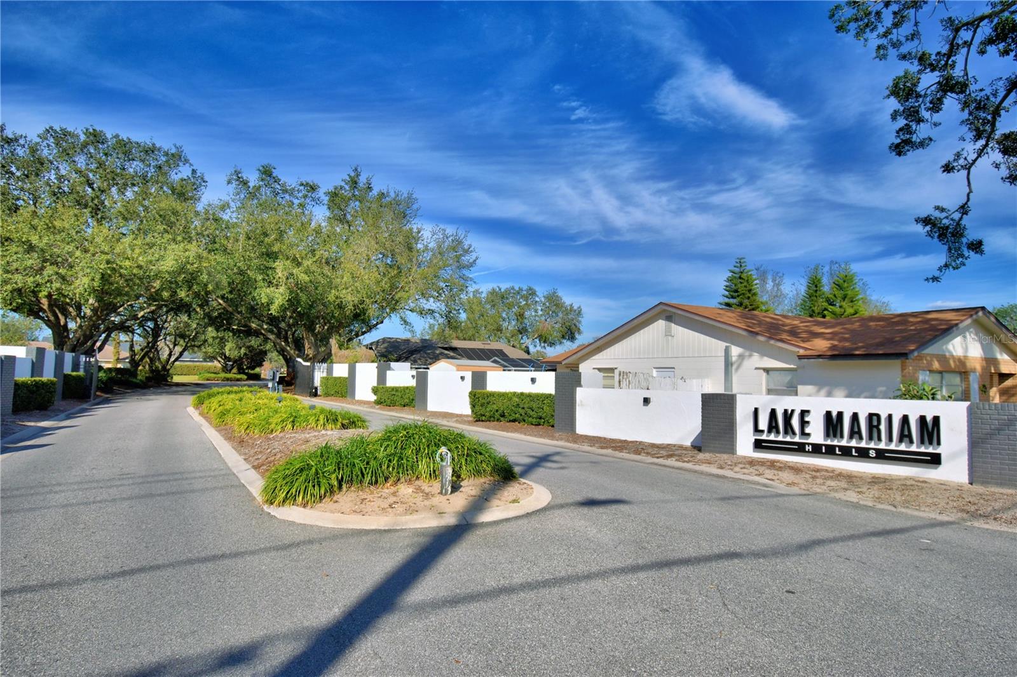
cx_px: 508
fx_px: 593
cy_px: 338
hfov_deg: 81.2
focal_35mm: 21
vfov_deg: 59.5
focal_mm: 14
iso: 100
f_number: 5
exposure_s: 1/1600
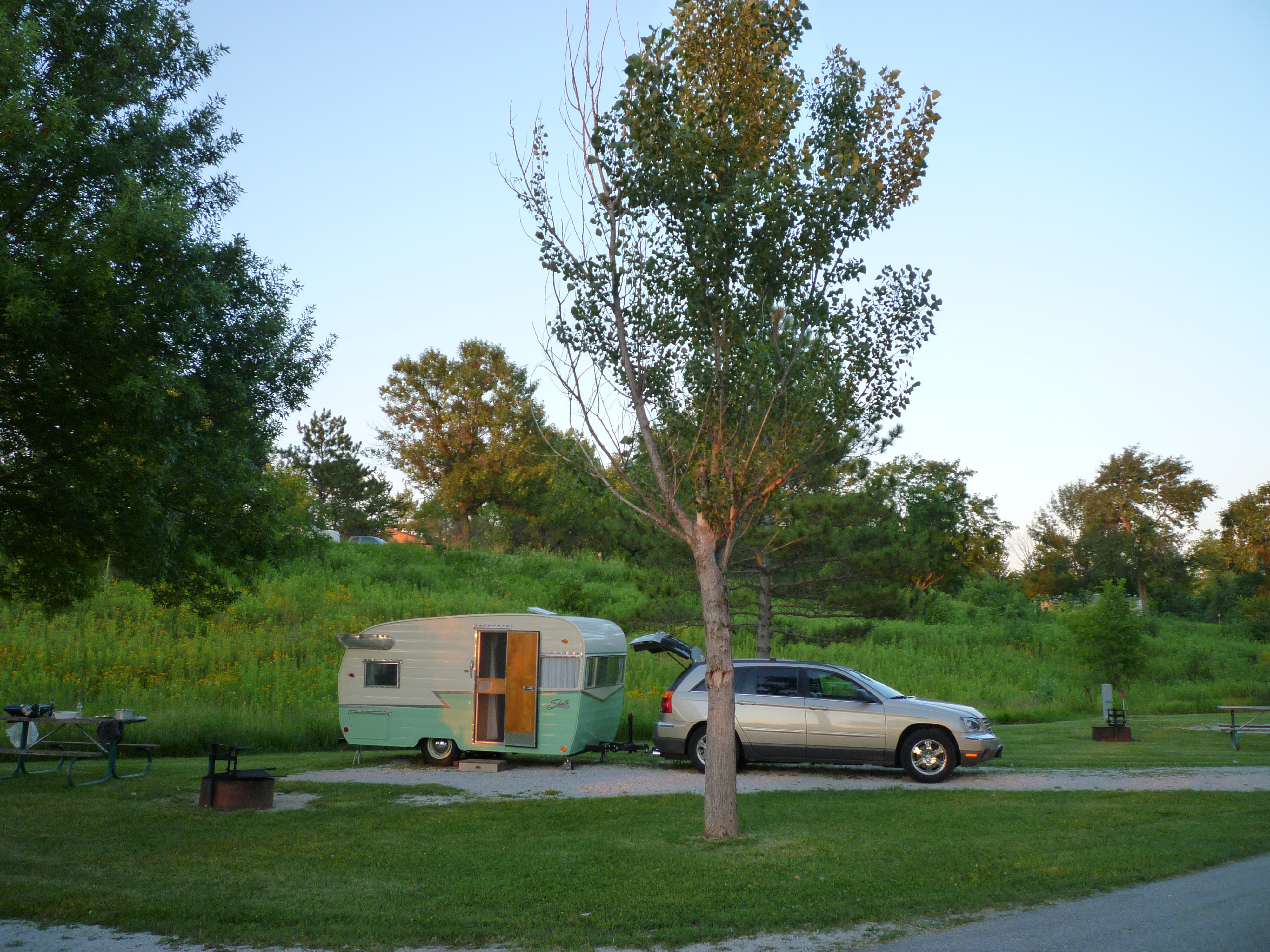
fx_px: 1064
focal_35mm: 29
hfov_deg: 61.7
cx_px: 635
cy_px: 476
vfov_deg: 48.2
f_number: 3.3
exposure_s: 1/50
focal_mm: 5.2
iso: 125
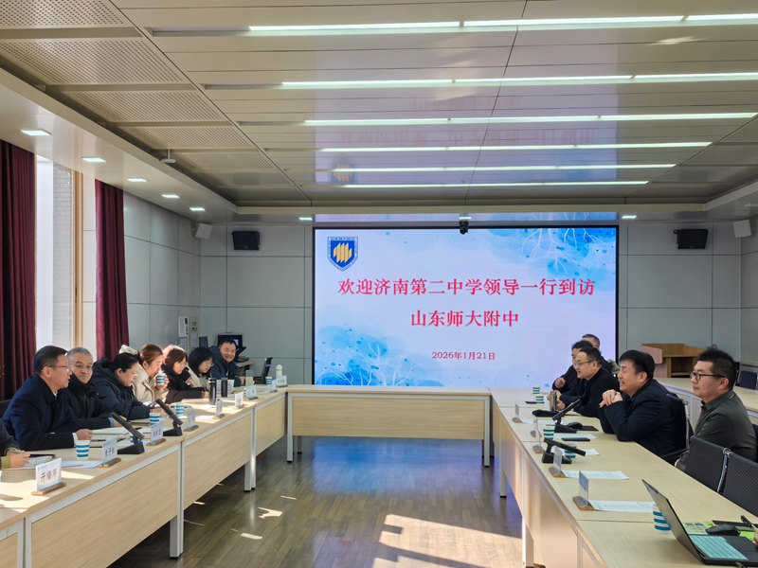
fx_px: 635
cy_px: 284
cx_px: 379
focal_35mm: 29
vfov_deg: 48.2
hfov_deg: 61.7
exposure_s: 1/130
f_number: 4
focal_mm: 5.75
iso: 50
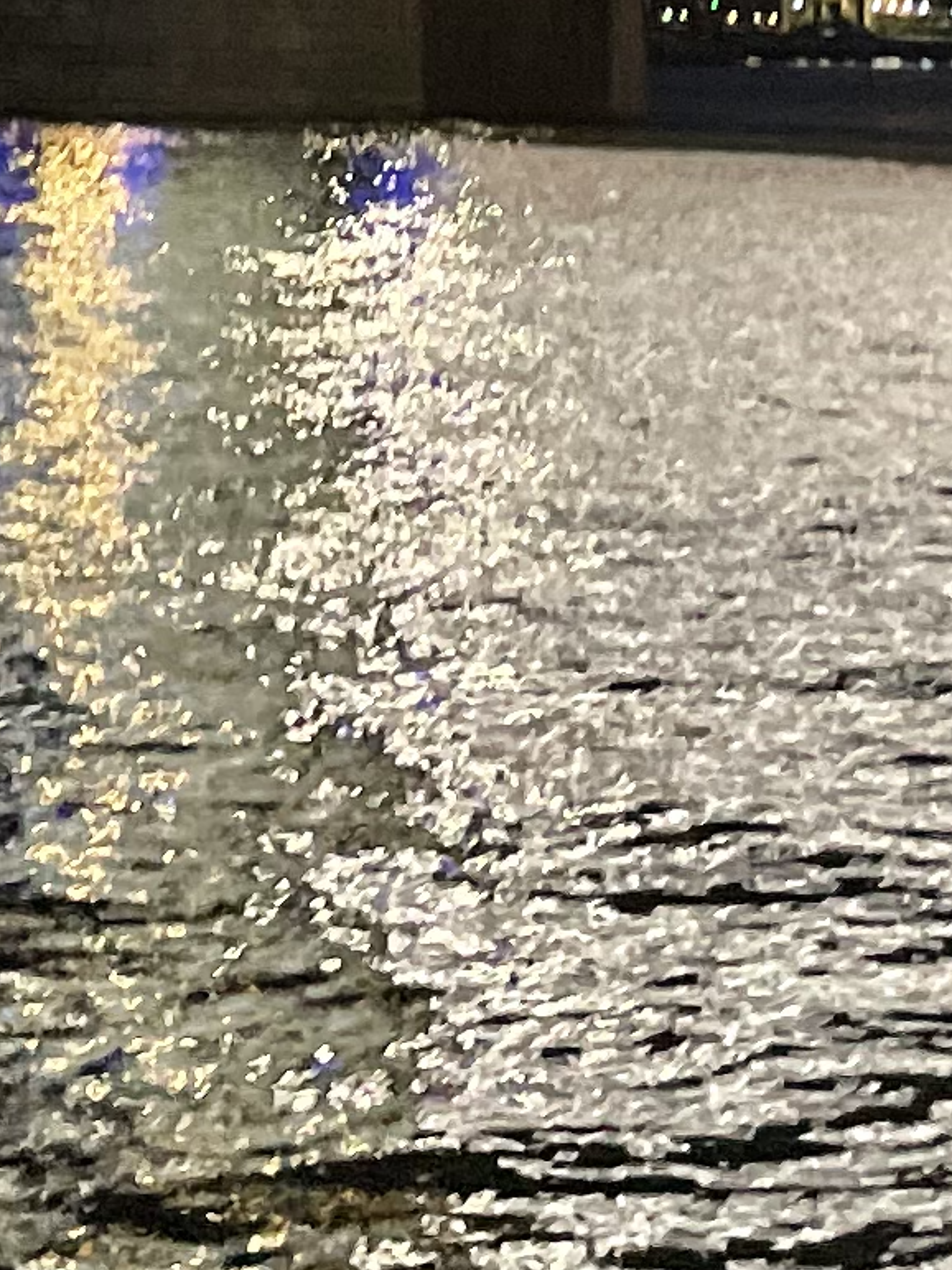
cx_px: -606
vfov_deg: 13.0
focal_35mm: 136
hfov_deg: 10.4
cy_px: -1056
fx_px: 4988
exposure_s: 1/25
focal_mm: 4.2
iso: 640
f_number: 1.6
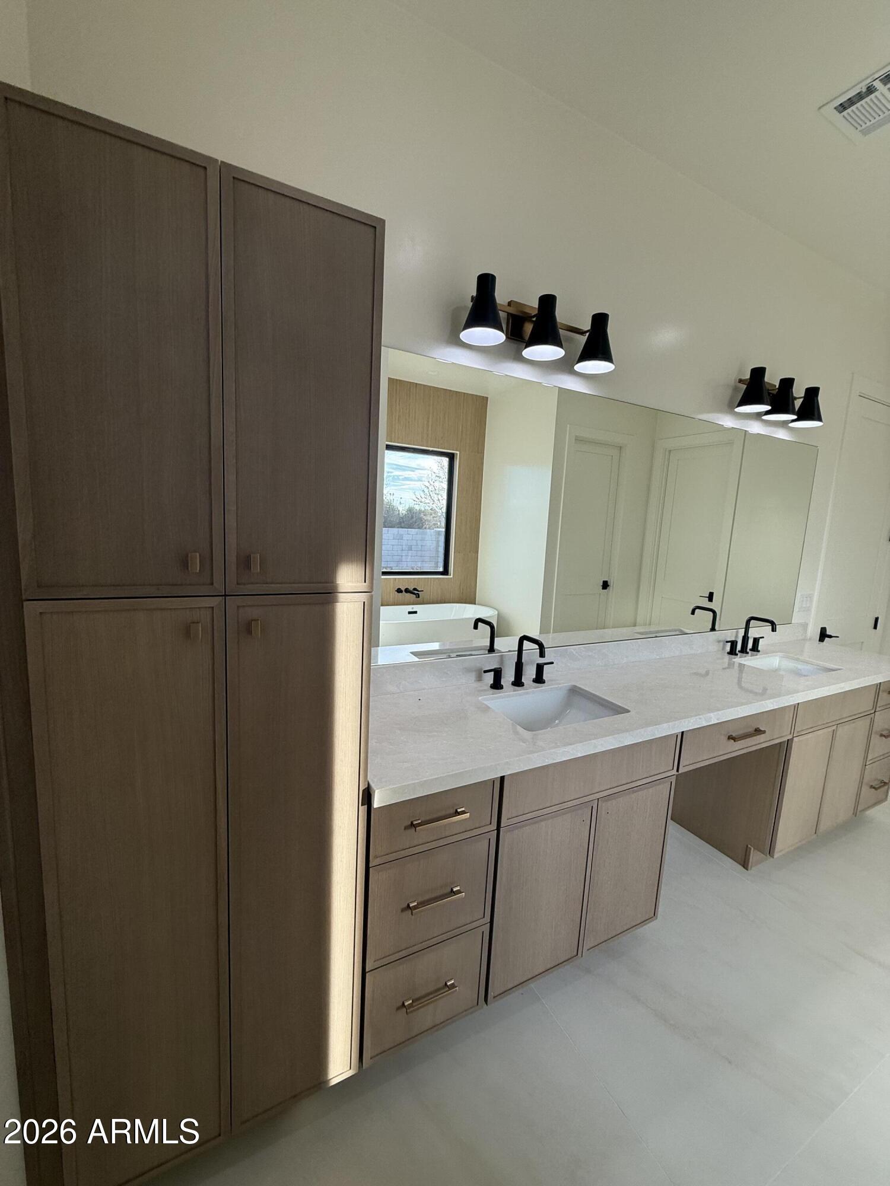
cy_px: 593
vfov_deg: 102.1
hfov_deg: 85.7
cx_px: 445
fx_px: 480
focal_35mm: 14
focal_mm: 2.22
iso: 64
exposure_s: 1/269
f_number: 2.2
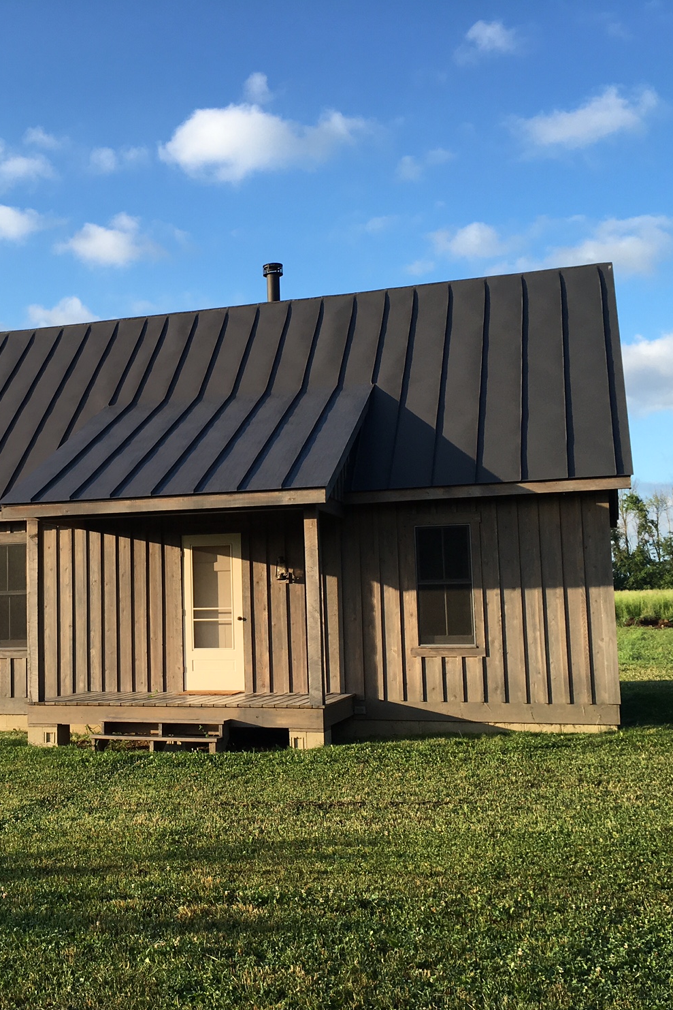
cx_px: 156
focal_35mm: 41
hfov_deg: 31.9
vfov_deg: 47.4
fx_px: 1149
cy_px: 513
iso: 25
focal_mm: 4.15
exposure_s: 1/545
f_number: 2.2
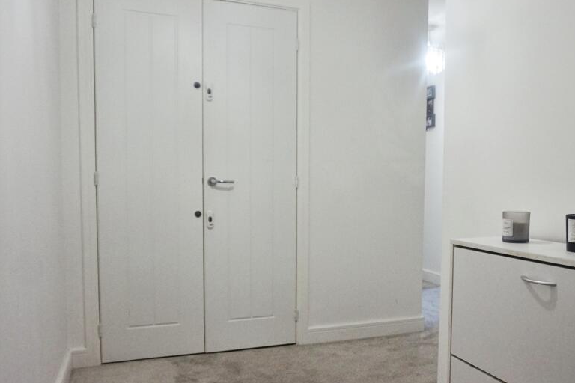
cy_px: 248
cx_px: 370
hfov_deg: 57.8
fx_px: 511
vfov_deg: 40.7
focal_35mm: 32
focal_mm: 16
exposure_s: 1/160
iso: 1250
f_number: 4
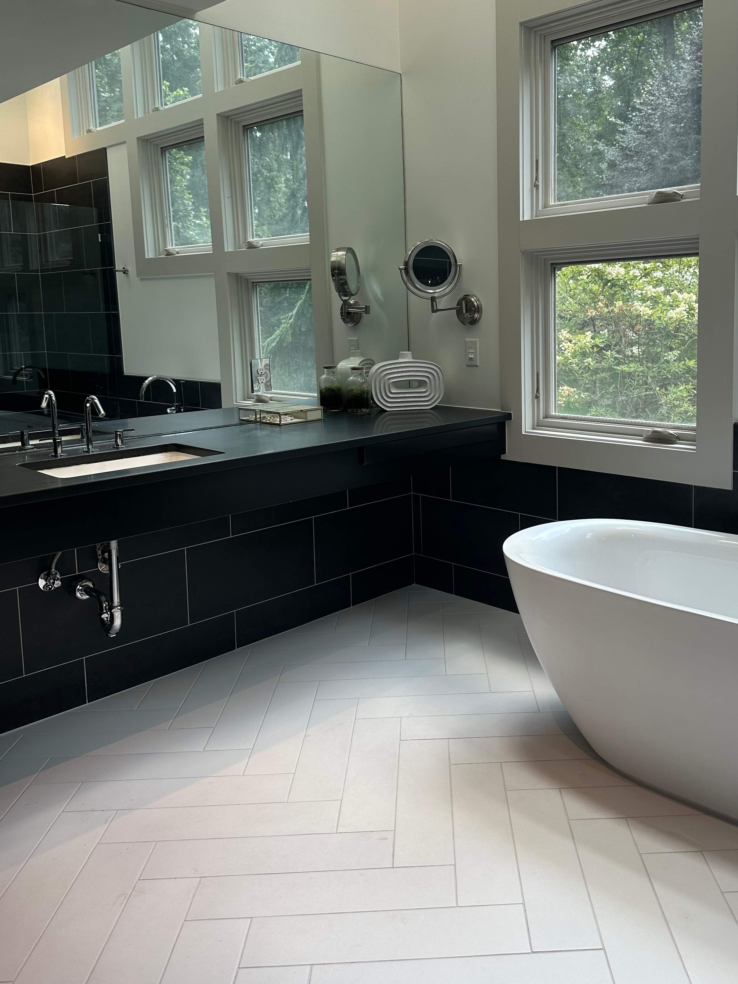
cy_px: 410
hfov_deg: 46.5
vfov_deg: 59.6
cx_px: 445
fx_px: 853
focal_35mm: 30
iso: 64
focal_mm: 6.86
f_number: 1.78
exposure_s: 1/143
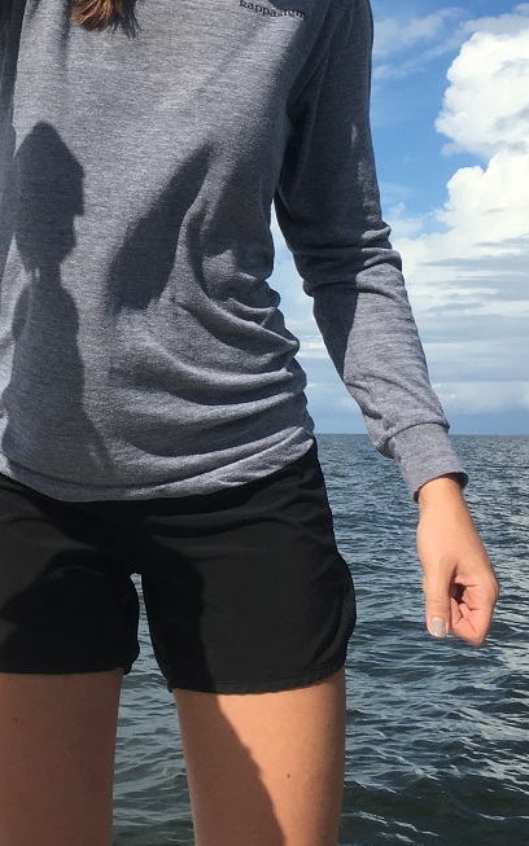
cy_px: 166
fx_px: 1315
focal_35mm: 57
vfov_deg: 34.6
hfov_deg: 22.1
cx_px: 30
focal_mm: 4.15
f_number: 2.2
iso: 25
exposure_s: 1/2262
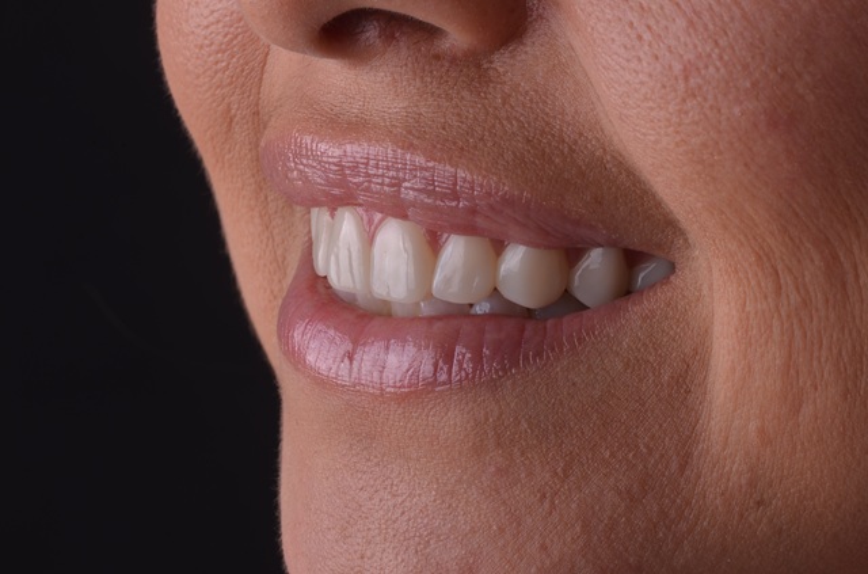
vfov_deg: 8.7
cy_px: 287
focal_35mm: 158
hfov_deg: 13.1
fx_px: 3787
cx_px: 434
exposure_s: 1/125
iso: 100
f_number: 25
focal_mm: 105
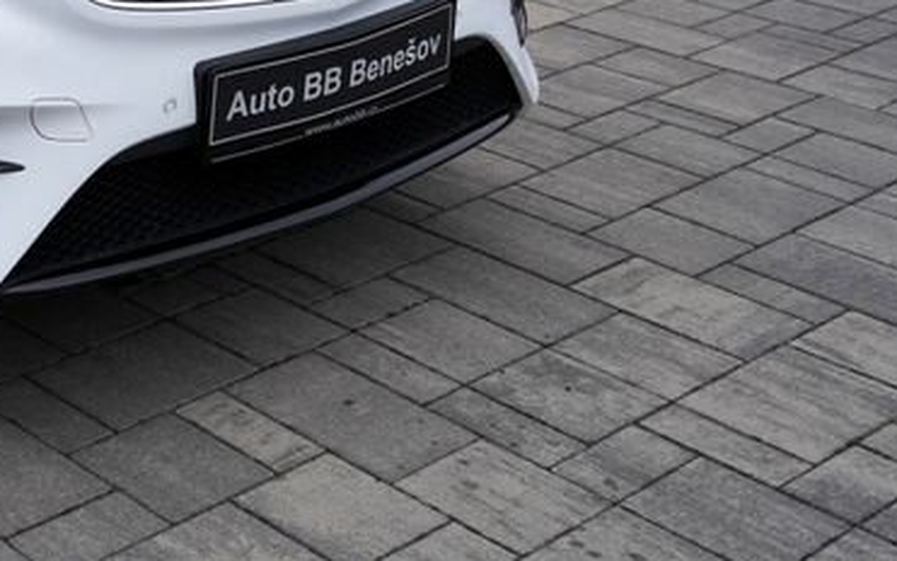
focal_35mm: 76
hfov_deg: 23.9
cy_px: -248
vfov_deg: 15.9
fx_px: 1858
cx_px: -268
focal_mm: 27
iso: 100
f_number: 5.6
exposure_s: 1/125
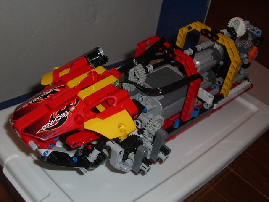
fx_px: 365
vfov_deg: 30.9
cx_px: 134
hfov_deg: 40.4
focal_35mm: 47
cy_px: 101
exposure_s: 1/60
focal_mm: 7.6
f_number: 3
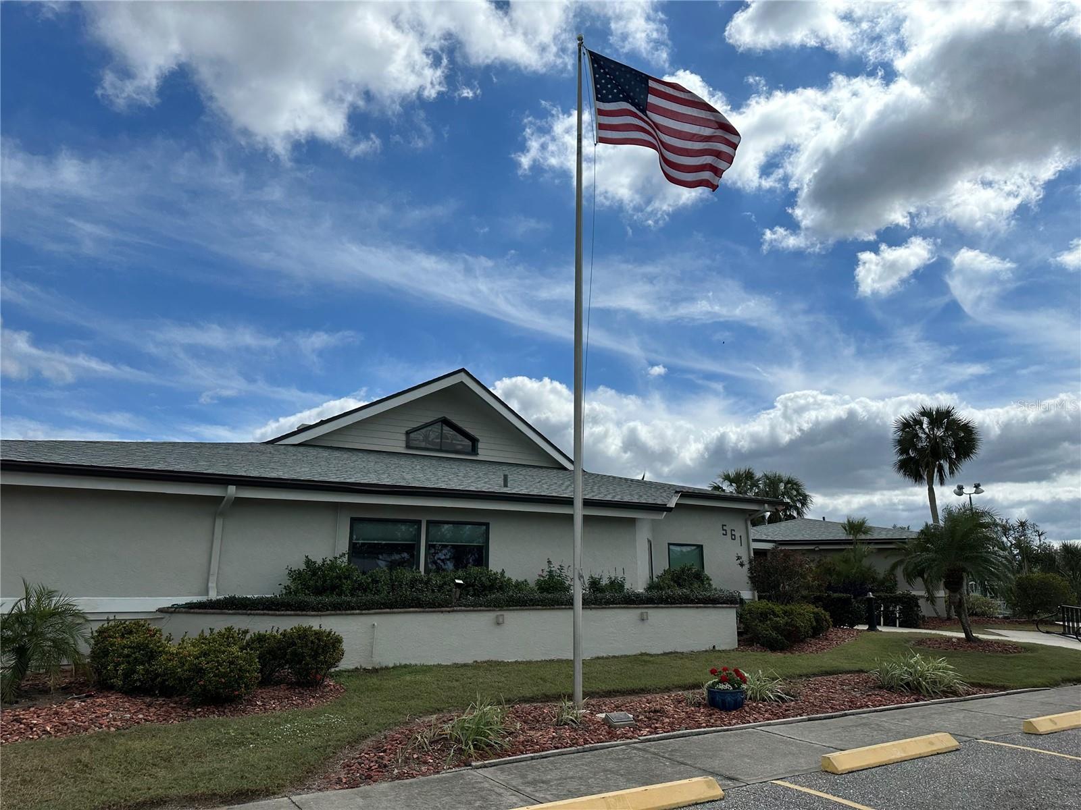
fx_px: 749
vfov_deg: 56.8
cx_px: 540
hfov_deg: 71.6
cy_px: 405
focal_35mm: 24
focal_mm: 6.86
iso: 80
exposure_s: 1/12048
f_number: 1.78
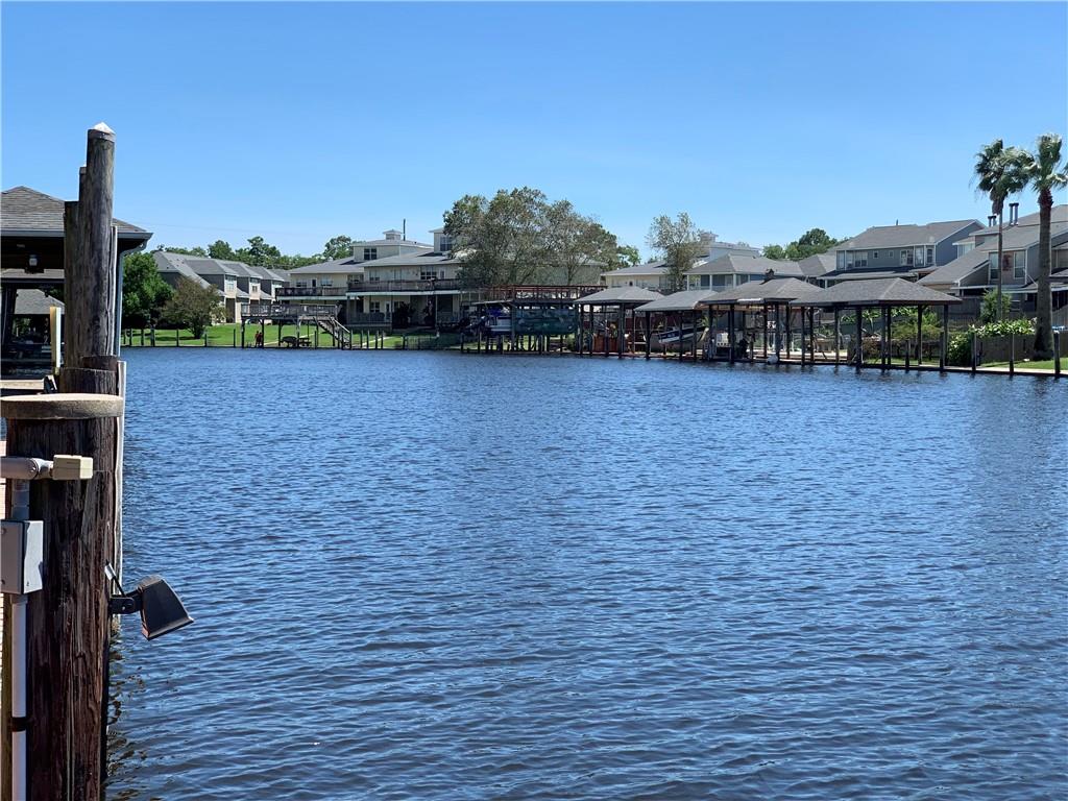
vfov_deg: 28.0
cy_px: 400
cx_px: 534
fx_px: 1604
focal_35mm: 52
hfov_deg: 36.8
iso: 16
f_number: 2.4
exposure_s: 1/1065
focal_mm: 6
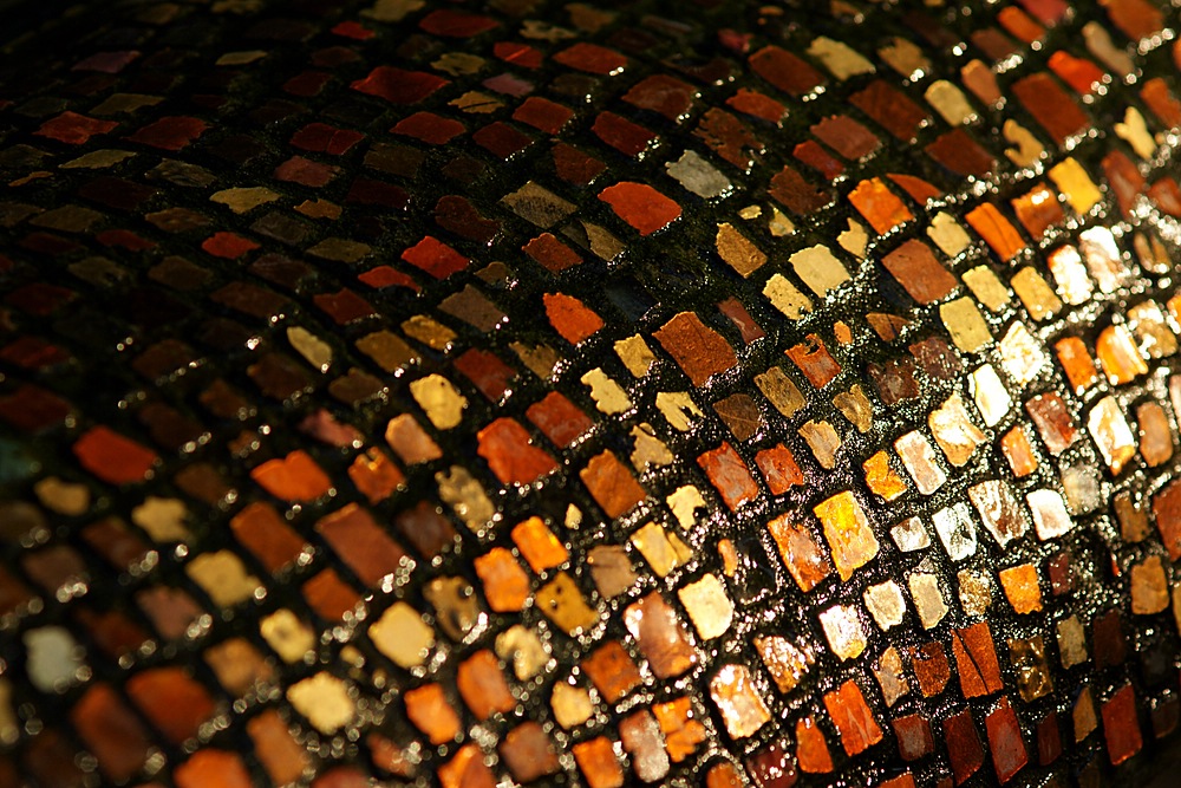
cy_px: 394
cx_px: 590
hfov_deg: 10.2
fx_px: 6644
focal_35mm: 202
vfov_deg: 6.8
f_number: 6.3
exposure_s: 1/250
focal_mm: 135
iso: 200
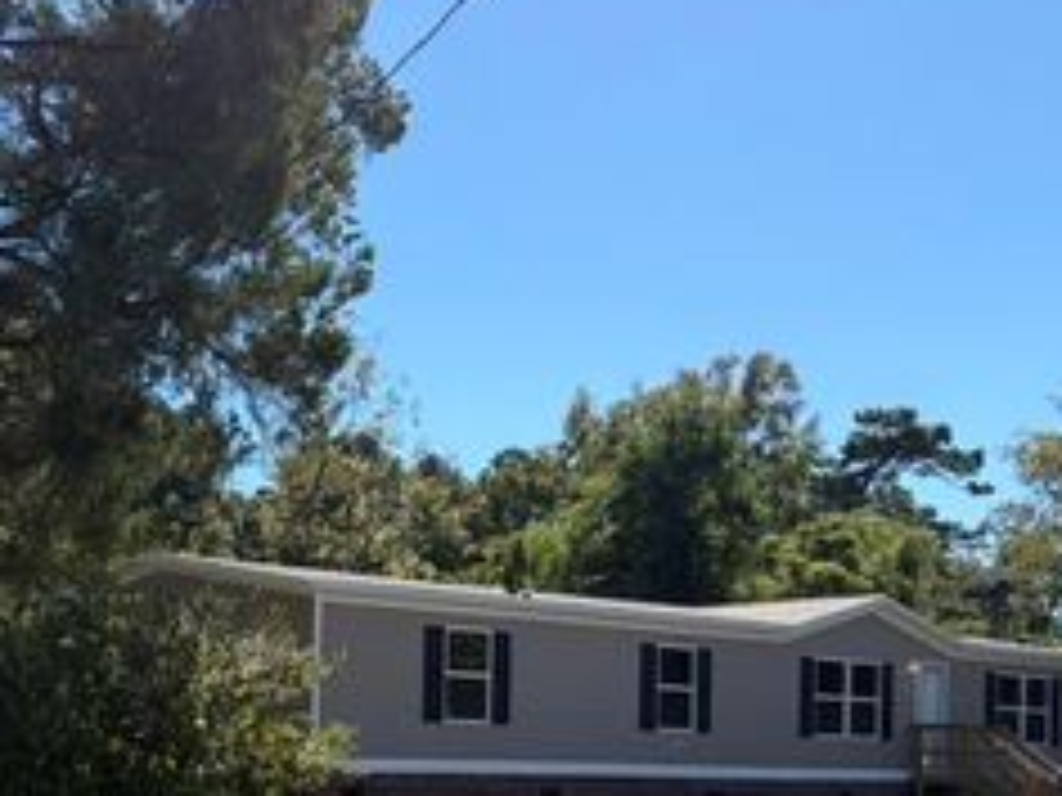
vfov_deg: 25.8
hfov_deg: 34.4
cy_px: 708
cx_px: 297
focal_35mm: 55
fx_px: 1687
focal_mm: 5.96
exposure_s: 1/2985
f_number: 1.6
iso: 50
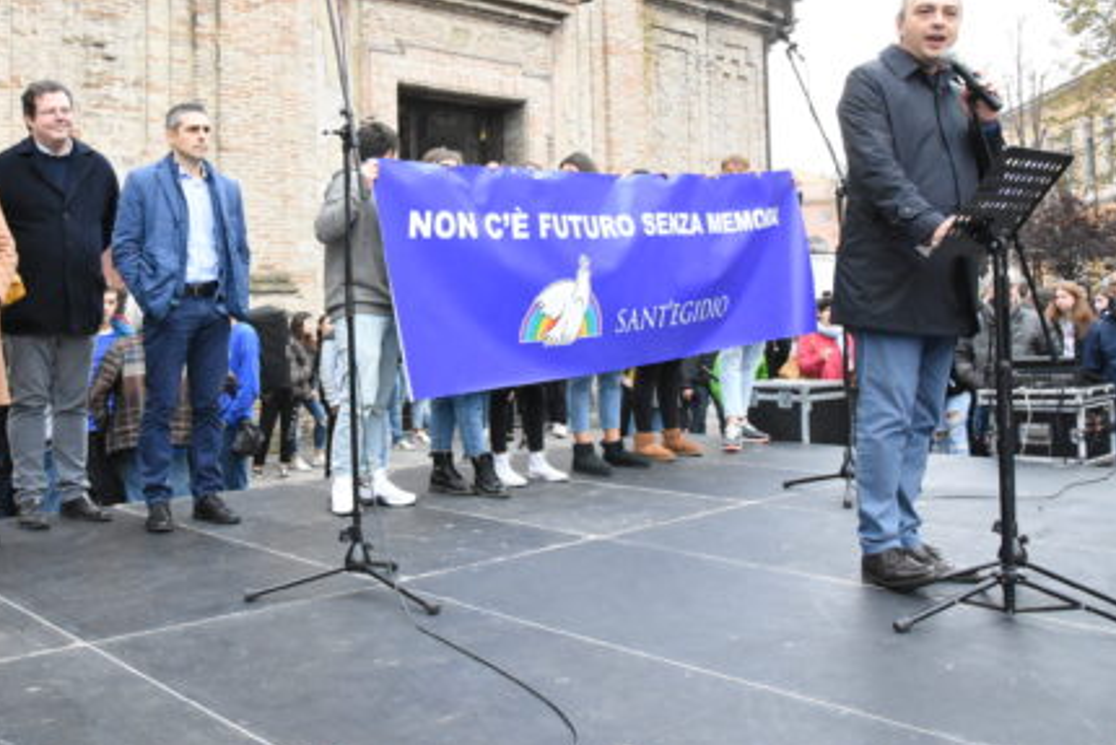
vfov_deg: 37.8
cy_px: 250
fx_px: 1075
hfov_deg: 54.1
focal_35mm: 35
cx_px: 406
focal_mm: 17
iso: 6400
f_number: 9
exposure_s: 1/320
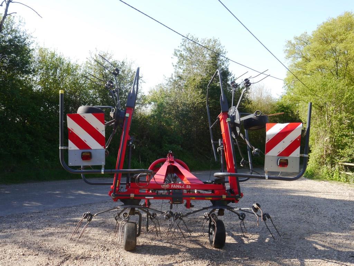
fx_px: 327
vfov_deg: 44.2
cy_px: 133
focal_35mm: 32
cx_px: 177
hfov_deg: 56.8
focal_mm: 16
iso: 160
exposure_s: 1/200
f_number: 5.6
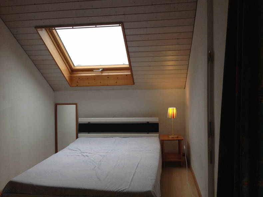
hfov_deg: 52.6
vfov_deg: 40.7
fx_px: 266
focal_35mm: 35
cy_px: 98
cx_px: 132
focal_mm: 4.28
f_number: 2.4
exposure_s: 1/120
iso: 100
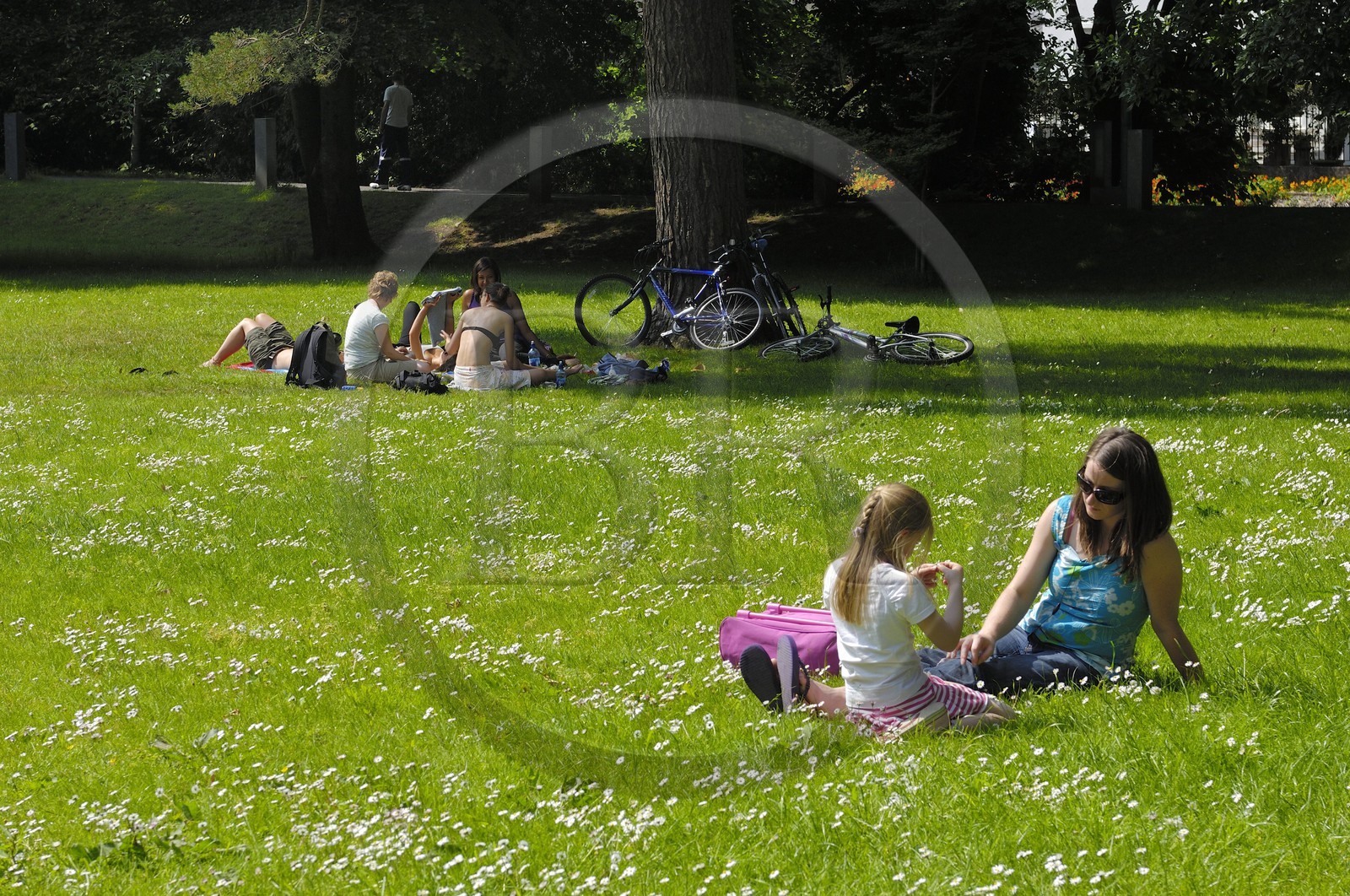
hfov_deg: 19.5
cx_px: 675
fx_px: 3932
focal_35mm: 105
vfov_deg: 13.0
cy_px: 448
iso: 100
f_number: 7.6
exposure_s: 1/200
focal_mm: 70
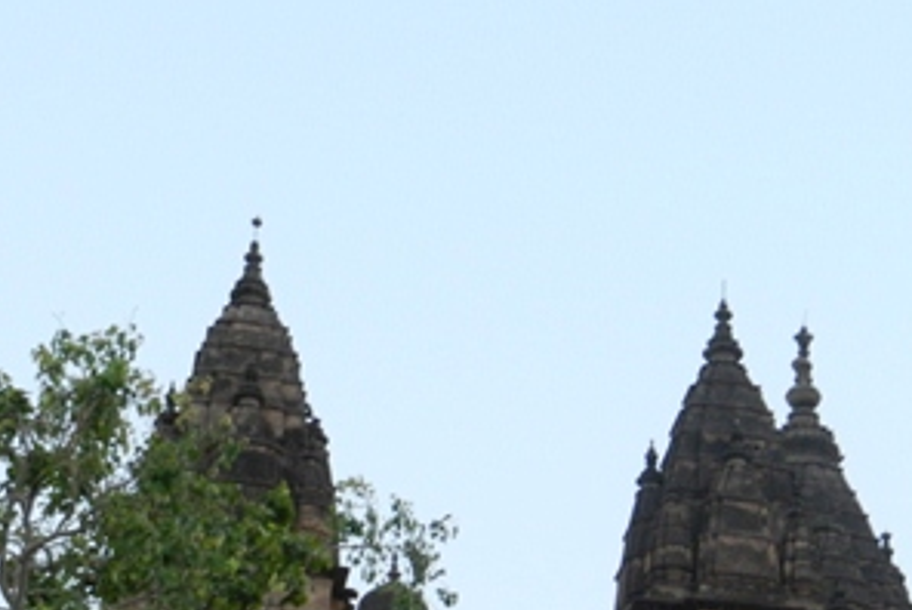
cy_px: 721
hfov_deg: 17.1
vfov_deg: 11.3
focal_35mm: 119
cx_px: 712
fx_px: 3018
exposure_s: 1/20
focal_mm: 9.4
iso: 400
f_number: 4.4
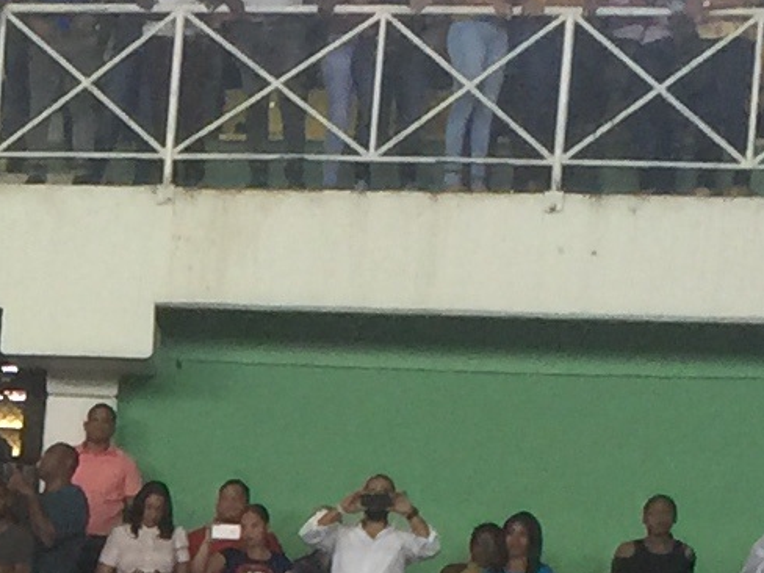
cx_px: -578
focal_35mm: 194
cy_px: 1221
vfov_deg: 7.3
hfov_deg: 9.7
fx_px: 4282
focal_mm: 4.15
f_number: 2.2
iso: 50
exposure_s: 1/15
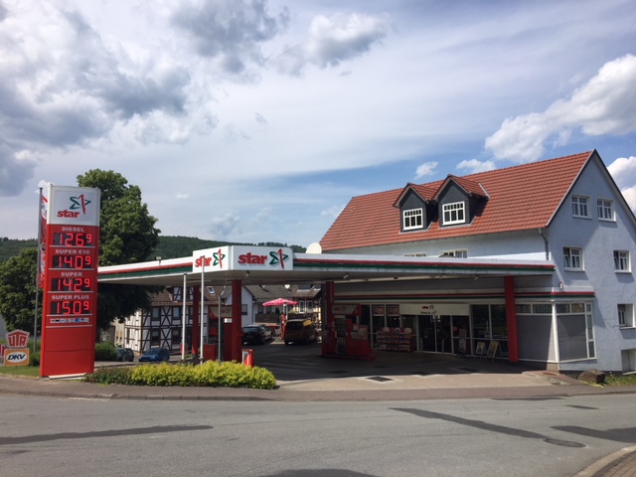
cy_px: 238
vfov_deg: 48.2
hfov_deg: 61.7
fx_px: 533
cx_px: 318
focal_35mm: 29
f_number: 2.2
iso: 25
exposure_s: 1/2262
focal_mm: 4.15
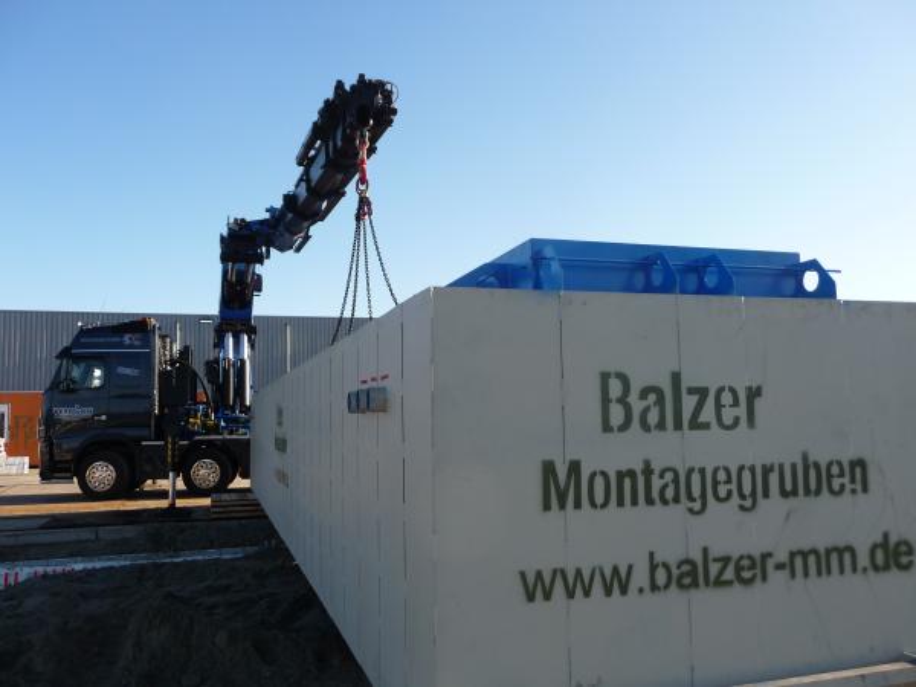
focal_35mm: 30
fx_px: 794
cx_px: 458
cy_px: 344
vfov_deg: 46.8
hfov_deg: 60.0
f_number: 3.4
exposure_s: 1/500
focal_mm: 5
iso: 100
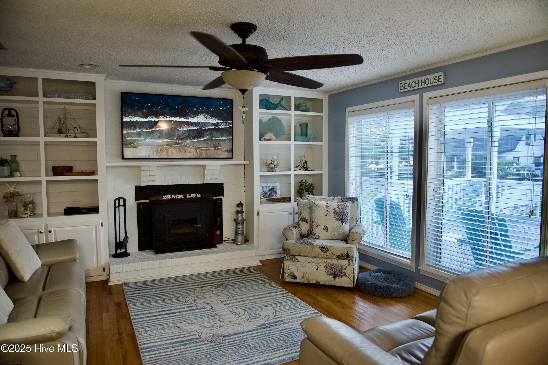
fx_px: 365
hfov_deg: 73.7
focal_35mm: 24
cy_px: 182
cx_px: 274
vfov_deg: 53.2
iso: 800
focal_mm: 24
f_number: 3.2
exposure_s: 1/60
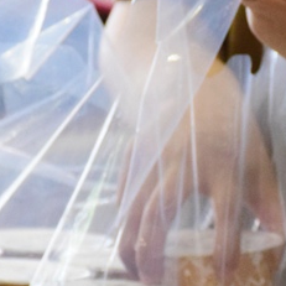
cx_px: 208
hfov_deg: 3.5
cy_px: 220
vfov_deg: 3.5
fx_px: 4636
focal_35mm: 496
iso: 4000
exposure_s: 1/200
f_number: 5.3
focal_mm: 90
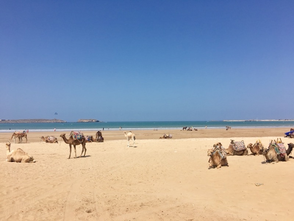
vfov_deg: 48.2
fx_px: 246
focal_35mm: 29
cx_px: 147
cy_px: 110
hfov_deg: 61.7
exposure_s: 1/2849
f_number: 2.2
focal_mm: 4.15
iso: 25
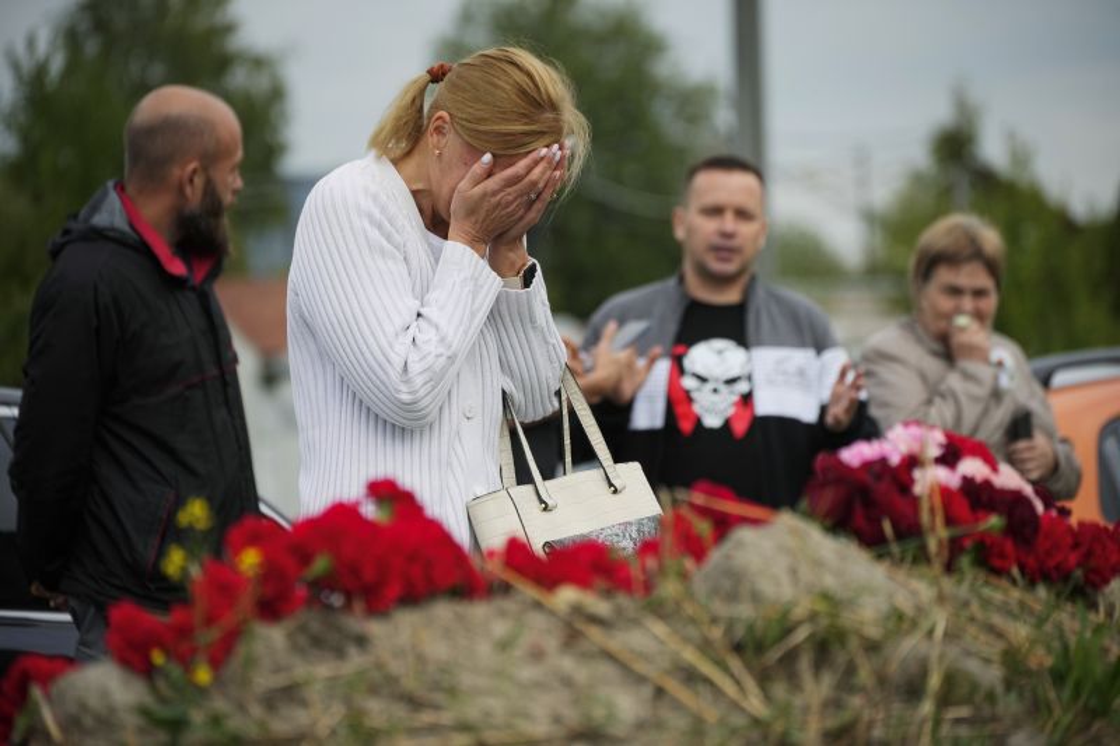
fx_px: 7589
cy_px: 373
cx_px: 560
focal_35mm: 244
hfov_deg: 8.4
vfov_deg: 5.6
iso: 800
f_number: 7.1
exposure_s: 1/1600
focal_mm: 244
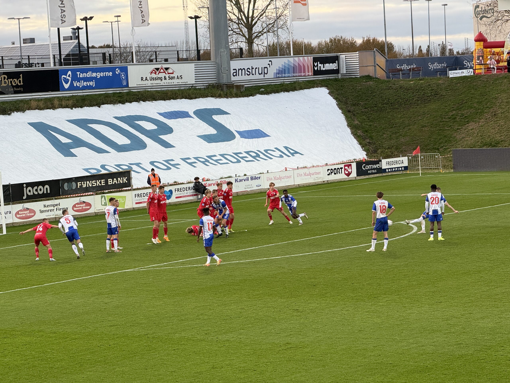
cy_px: 192
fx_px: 1768
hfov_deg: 16.4
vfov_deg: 12.3
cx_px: 255
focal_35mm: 120
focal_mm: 15.66
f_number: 2.8
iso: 50
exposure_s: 1/99
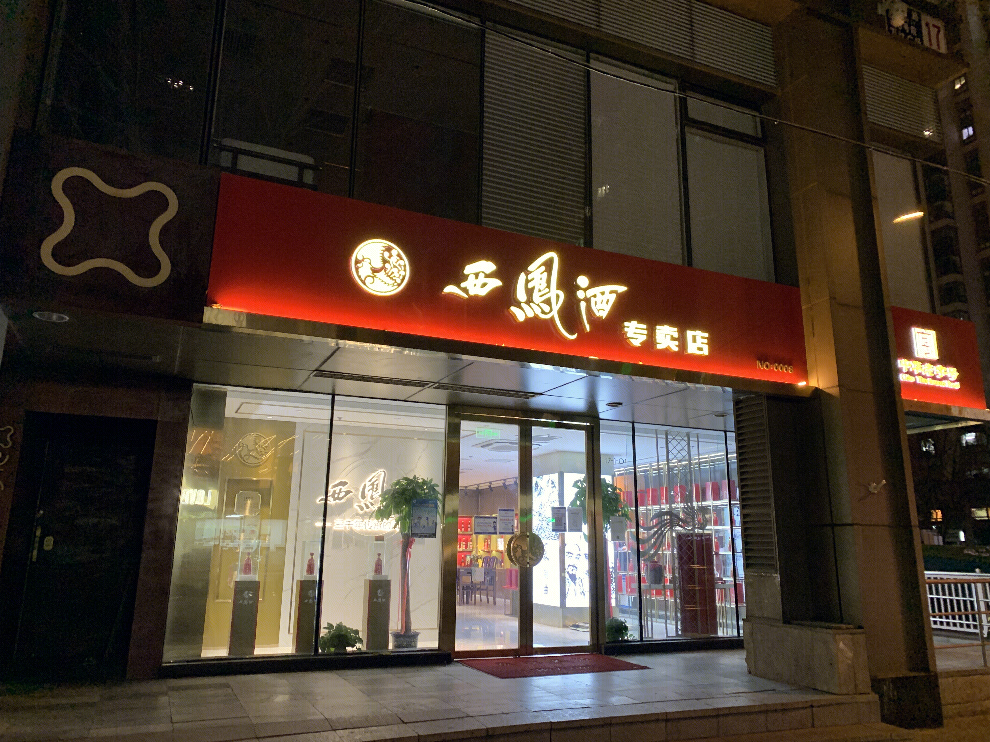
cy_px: 371
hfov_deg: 67.3
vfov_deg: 53.1
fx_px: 744
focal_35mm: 26
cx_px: 495
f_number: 1.8
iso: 320
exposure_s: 1/50
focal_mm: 4.25
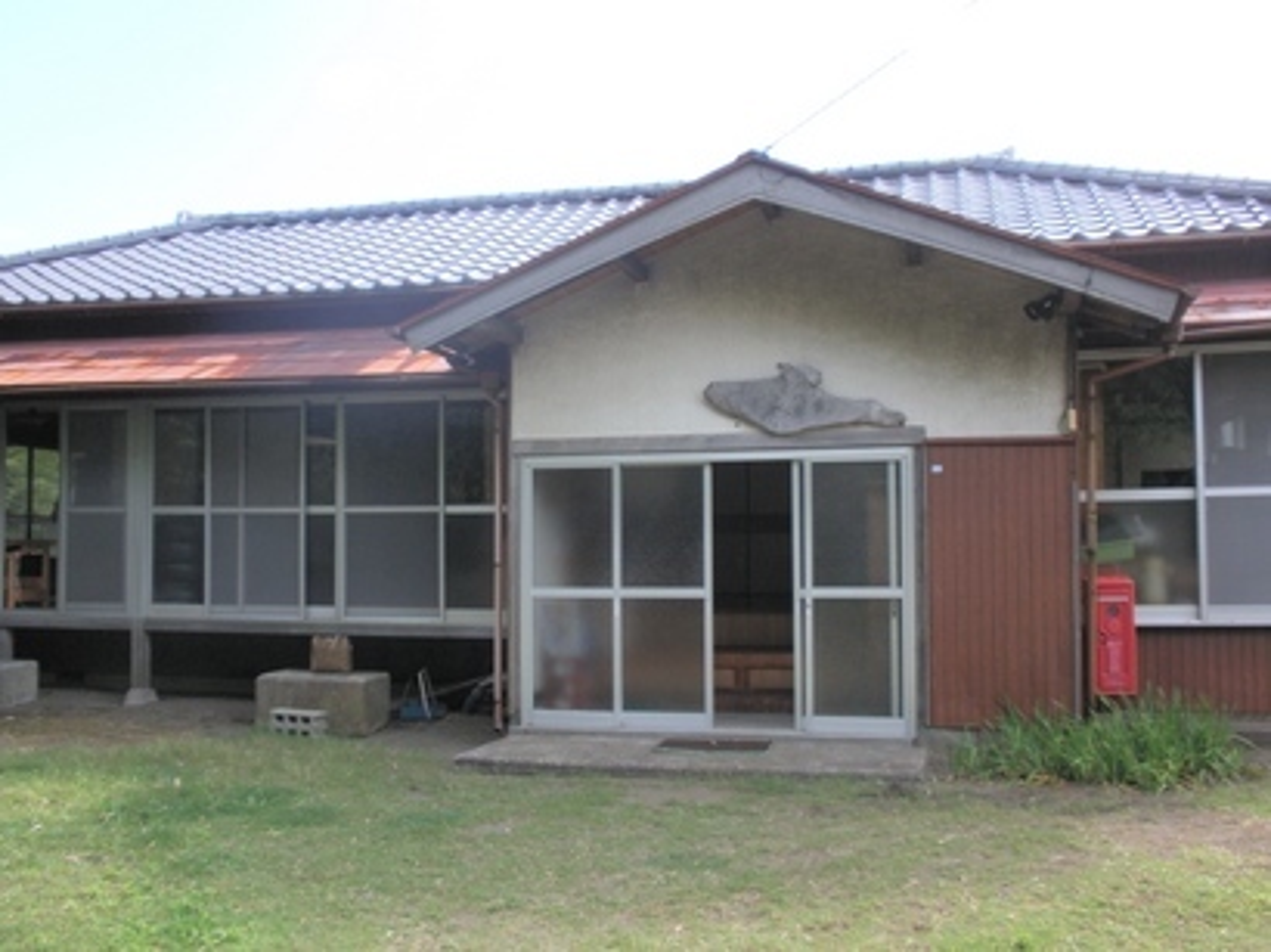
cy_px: 476
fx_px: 1358
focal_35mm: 37
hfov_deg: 50.2
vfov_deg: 38.6
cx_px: 636
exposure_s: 1/250
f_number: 3.5
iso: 64
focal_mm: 6.6
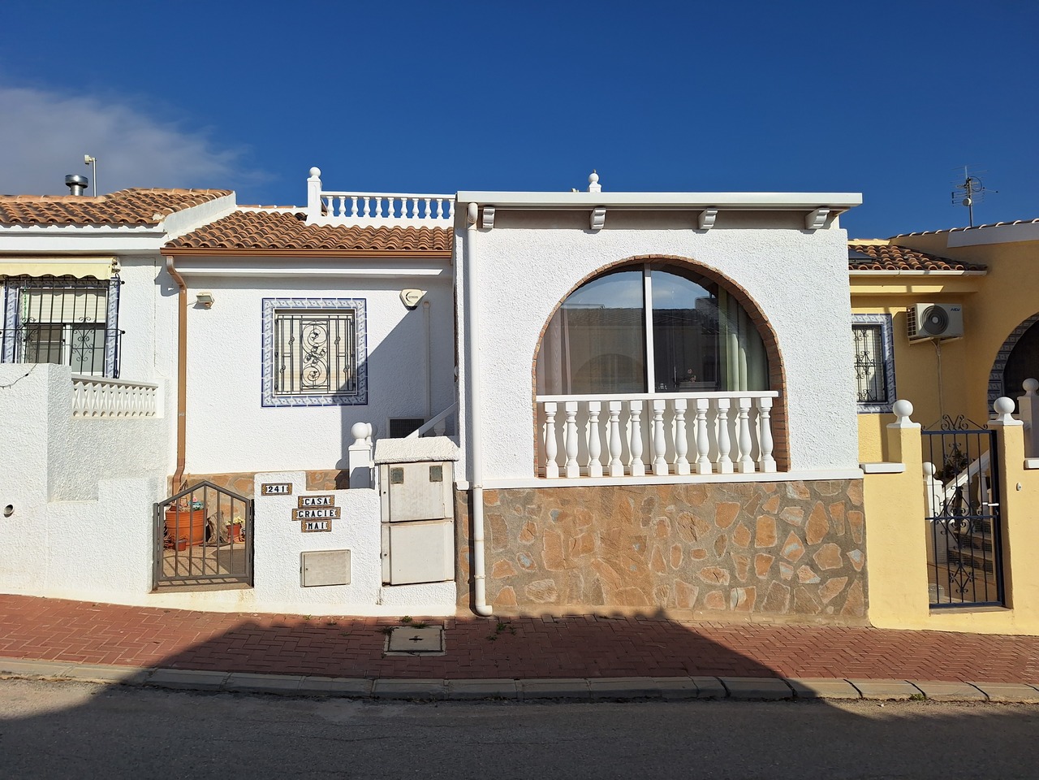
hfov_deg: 73.9
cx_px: 520
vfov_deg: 58.9
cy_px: 390
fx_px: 690
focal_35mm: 23
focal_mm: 5.54
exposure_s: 1/6803
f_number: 1.8
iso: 40
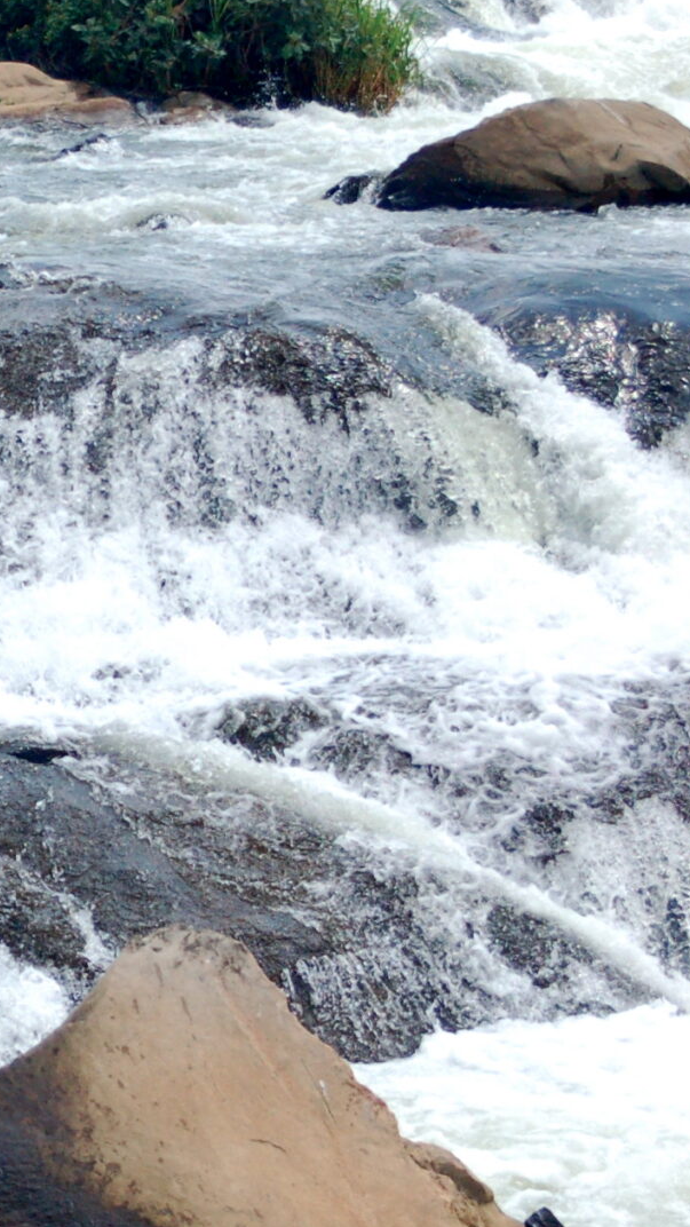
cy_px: 575
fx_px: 4269
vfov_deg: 16.4
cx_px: -521
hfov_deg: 8.9
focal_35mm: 131
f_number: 4
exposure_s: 1/4000
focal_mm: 35
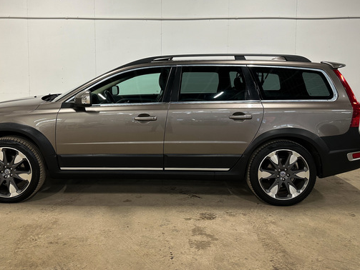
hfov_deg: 58.1
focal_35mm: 31
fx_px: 323
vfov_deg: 45.1
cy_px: 103
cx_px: 157
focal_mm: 6.86
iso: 160
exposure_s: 1/50
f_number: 1.8
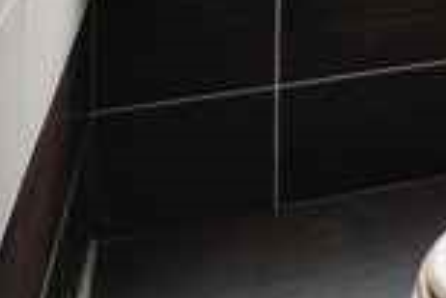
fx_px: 1029
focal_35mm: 83
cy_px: -354
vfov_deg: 13.4
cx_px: 666
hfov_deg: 20.8
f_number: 8
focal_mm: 16
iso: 800
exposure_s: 1/50
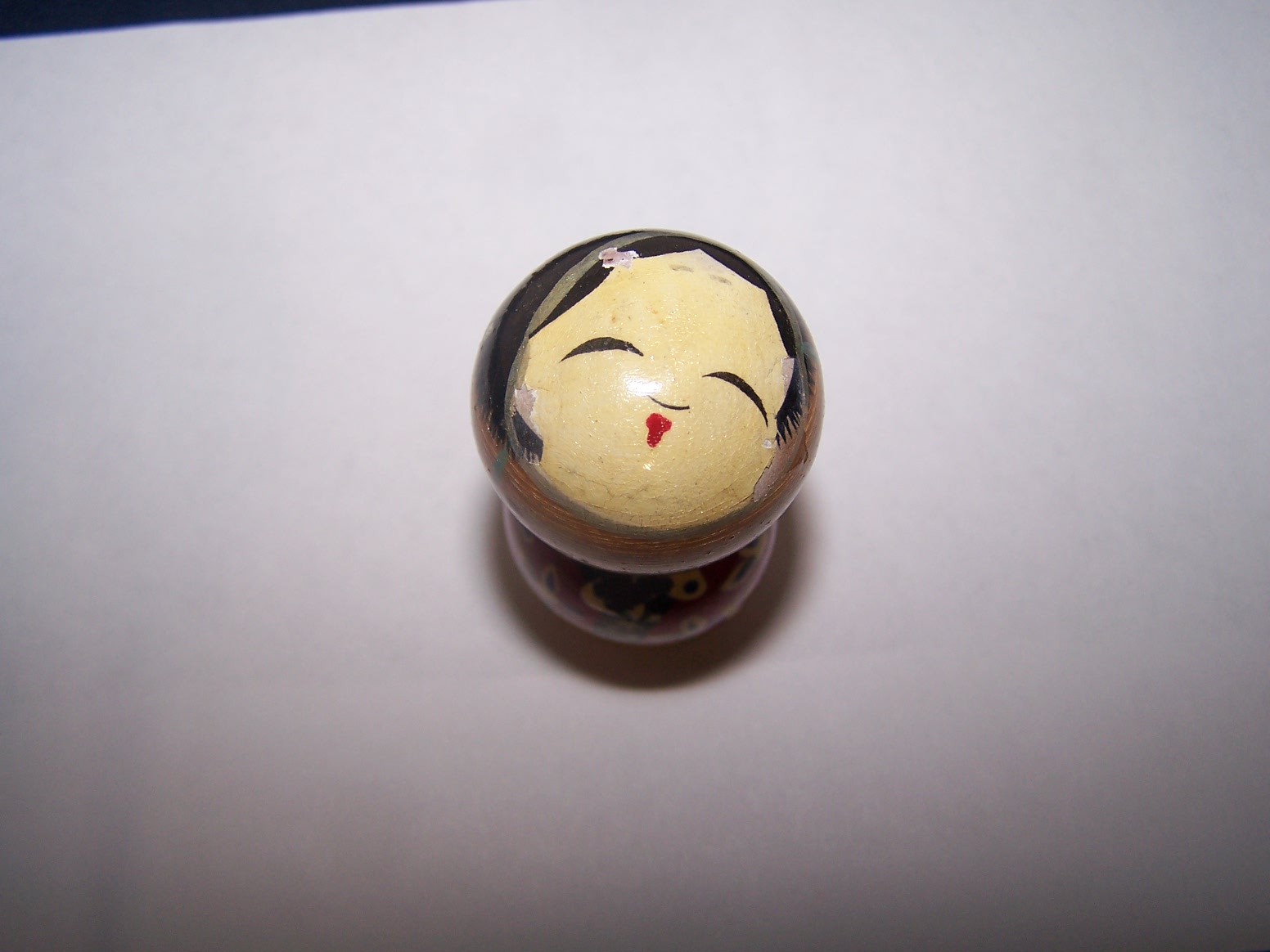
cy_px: 476
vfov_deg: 37.7
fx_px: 1394
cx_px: 635
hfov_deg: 49.0
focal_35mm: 38
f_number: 2.8
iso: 80
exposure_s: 1/60
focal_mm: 6.3
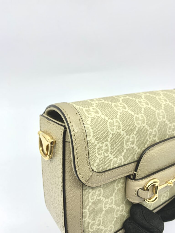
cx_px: 88
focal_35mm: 26
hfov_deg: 53.1
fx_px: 175
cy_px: 116
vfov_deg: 67.3
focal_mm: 4.25
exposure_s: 1/103
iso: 25
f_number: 1.8
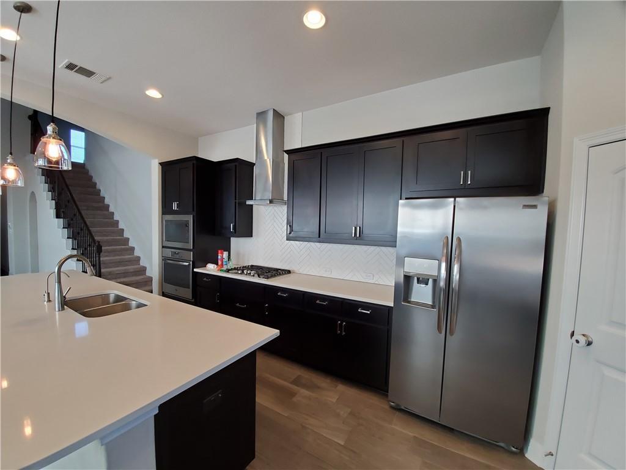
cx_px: 313
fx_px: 235
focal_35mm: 13
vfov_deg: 89.9
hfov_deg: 106.2
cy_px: 235
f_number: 2.2
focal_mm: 1.8
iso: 200
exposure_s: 1/59
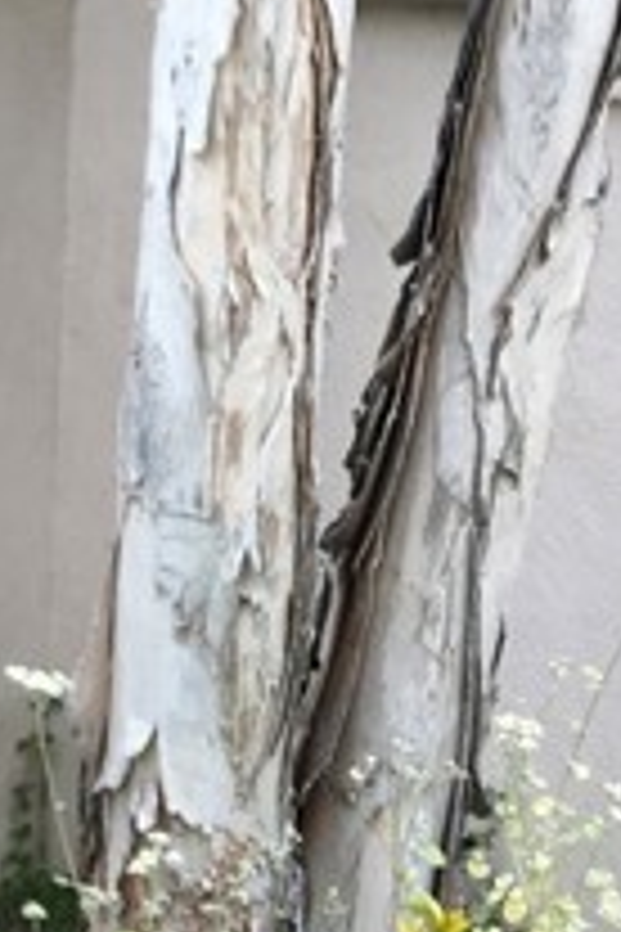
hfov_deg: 15.1
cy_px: 284
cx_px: 99
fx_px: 2329
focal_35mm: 90
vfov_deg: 22.5
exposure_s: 1/120
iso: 25
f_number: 1.8
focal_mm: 3.99
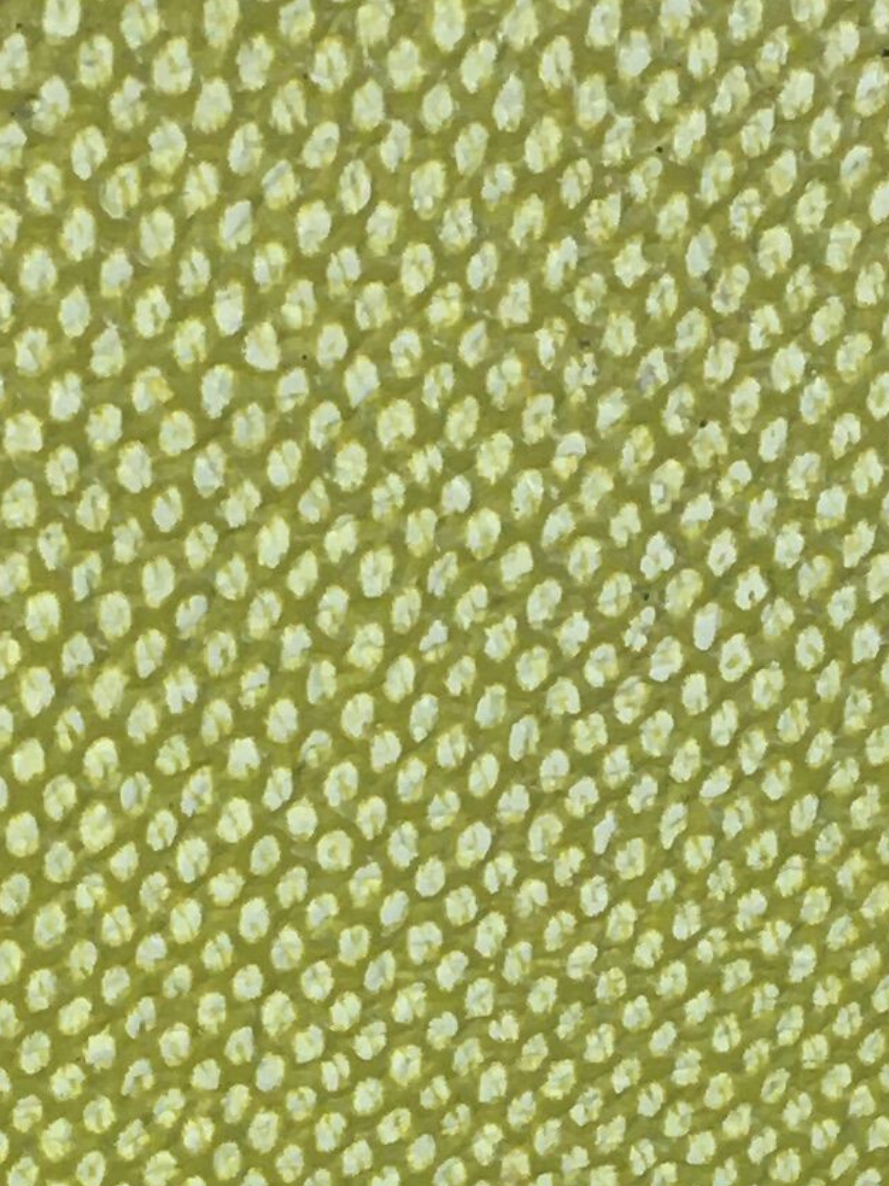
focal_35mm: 140
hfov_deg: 10.6
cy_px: 1317
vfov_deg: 13.8
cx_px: 271
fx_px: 4795
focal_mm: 4.15
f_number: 2.2
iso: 25
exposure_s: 1/33
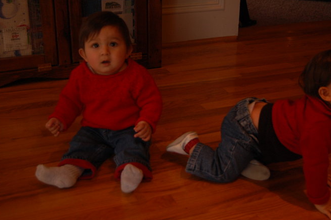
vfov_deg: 21.9
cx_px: 186
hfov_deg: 32.4
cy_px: 109
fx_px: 570
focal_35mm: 62
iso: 400
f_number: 5
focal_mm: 34
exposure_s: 1/60
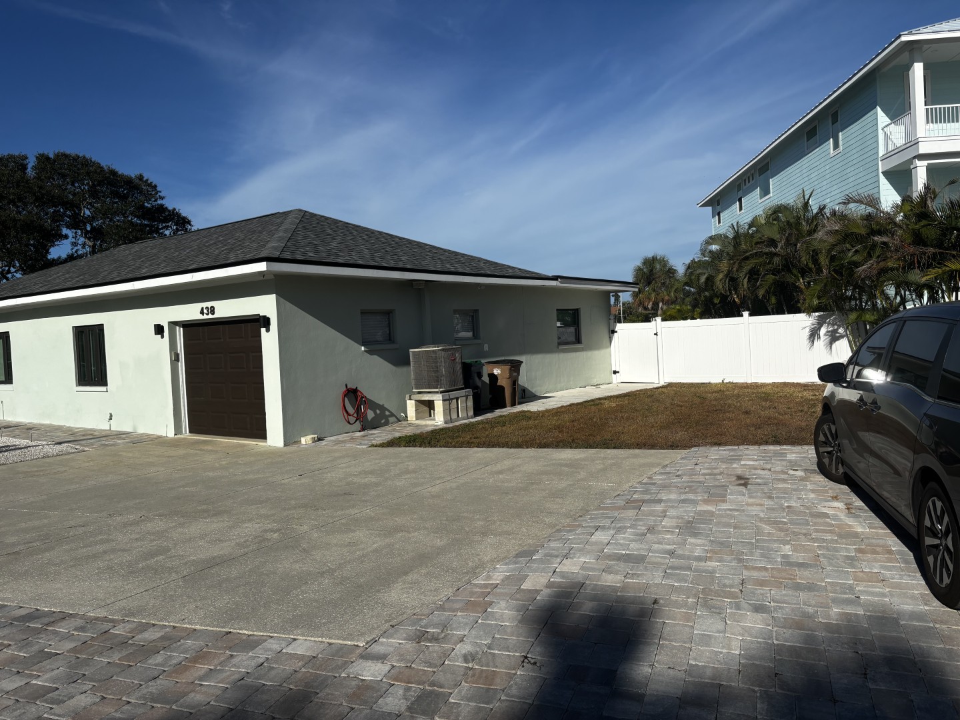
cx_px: 480
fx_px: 721
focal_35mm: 26
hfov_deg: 67.3
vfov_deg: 53.1
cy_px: 360
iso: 50
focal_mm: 5.96
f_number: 1.6
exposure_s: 1/6329
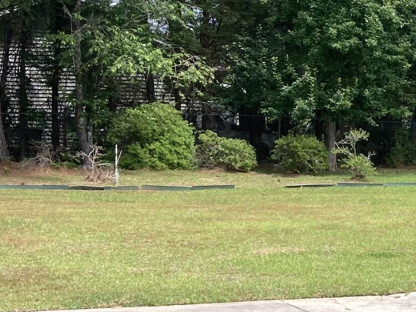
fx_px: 1226
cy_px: 227
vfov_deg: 14.5
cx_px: 591
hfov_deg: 17.6
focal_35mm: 102
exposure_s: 1/952
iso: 20
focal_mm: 3.99
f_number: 1.8
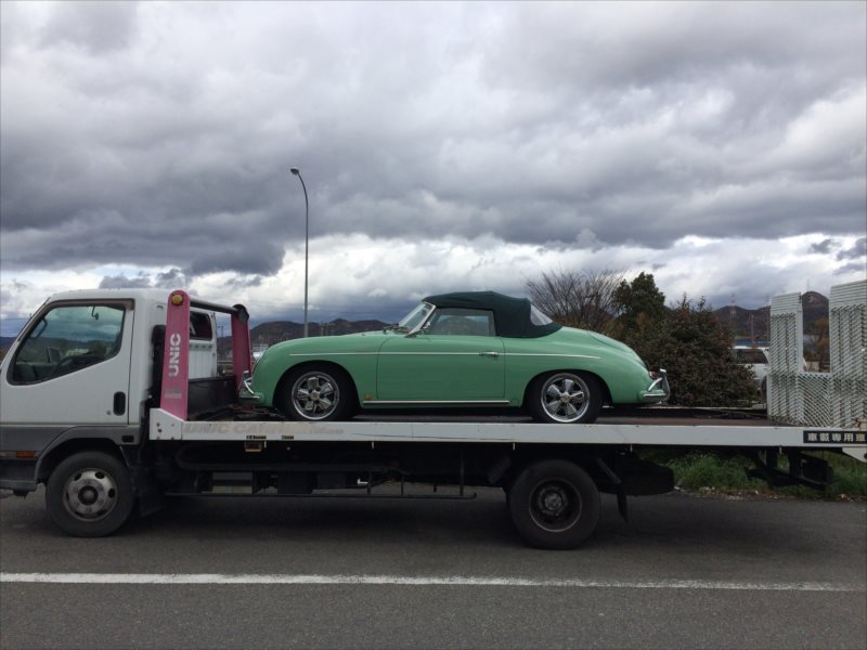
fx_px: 751
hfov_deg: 60.0
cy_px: 325
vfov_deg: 46.8
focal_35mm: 30
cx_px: 434
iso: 40
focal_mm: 4.12
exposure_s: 1/2564
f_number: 2.2
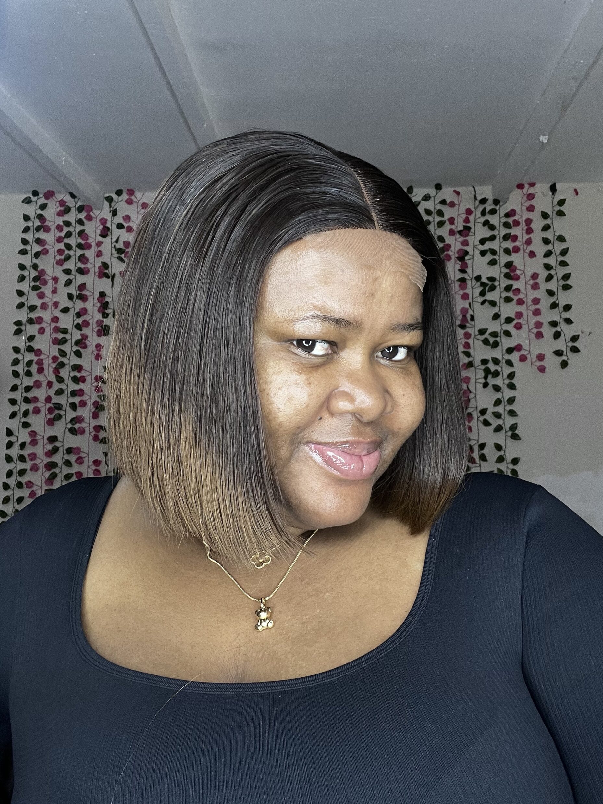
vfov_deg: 58.3
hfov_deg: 45.4
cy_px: 398
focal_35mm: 31
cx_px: 306
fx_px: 720
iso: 80
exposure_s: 1/50
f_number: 2.2
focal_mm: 2.71
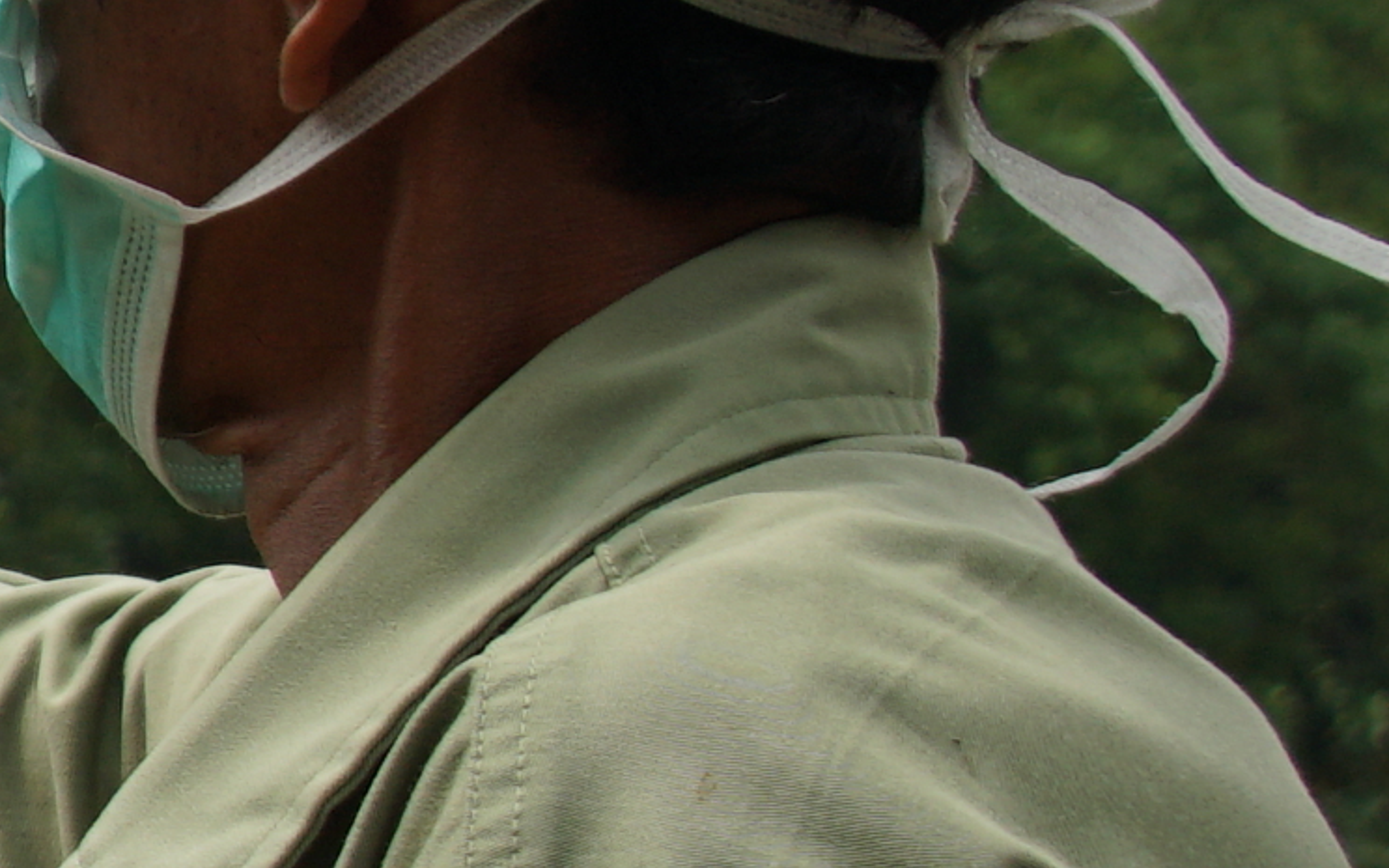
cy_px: 508
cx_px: -1079
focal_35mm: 157
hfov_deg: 12.3
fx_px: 5943
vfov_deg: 8.4
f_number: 3.5
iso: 100
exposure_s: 1/1000
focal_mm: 18
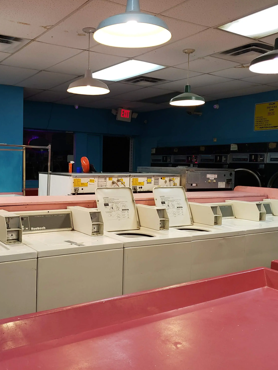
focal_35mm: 35
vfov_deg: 52.6
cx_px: 90
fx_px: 375
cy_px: 187
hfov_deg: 40.1
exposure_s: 1/60
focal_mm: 4.3
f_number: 1.5
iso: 160
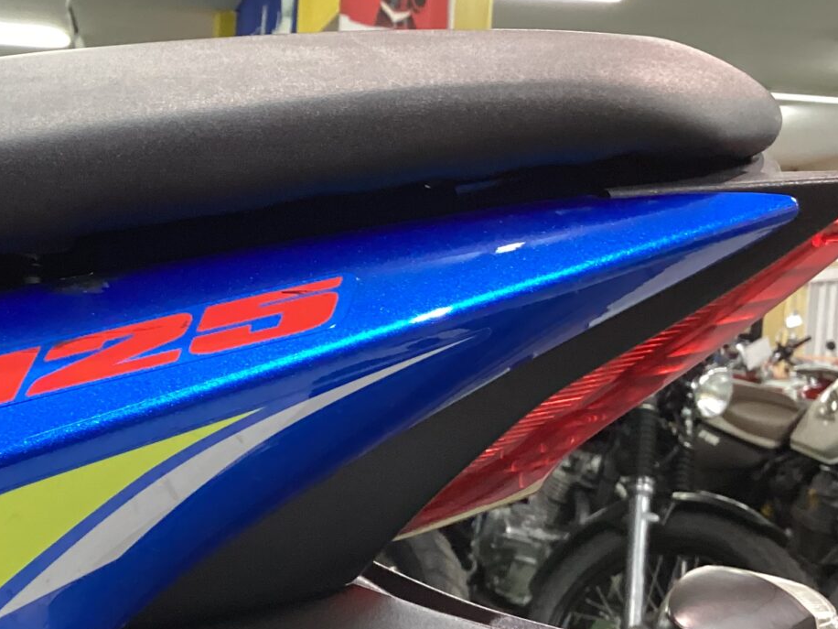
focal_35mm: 65
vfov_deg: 22.5
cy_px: 401
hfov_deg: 28.8
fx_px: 1574
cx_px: 109
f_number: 2.4
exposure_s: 1/40
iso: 250
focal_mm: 3.3
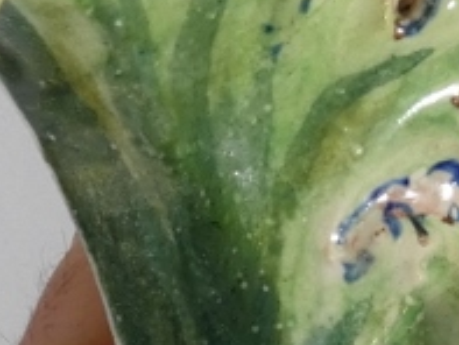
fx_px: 1380
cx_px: 601
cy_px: 207
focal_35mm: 104
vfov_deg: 14.2
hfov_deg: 17.7
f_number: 2.8
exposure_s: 1/125
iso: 250
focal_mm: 3.6
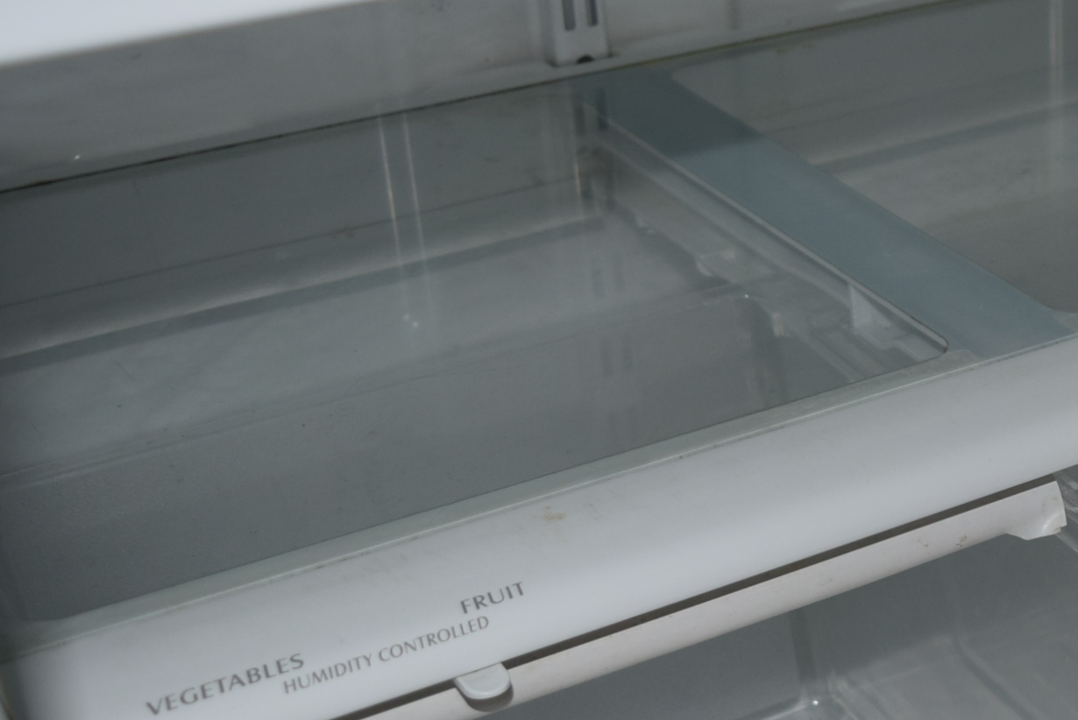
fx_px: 2187
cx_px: 1103
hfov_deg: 26.1
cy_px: 477
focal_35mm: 73
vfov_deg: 18.7
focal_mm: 20
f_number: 3.8
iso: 280
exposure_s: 1/60
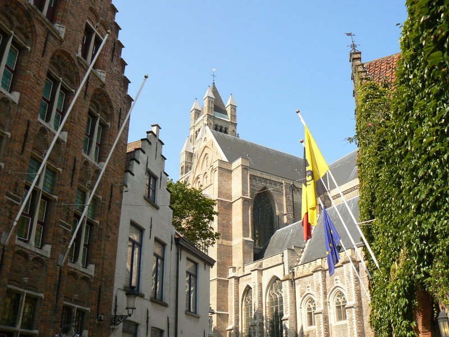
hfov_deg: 51.4
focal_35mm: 36
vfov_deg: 39.7
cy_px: 168
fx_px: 467
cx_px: 224
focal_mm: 6
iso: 100
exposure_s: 1/1000
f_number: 3.6
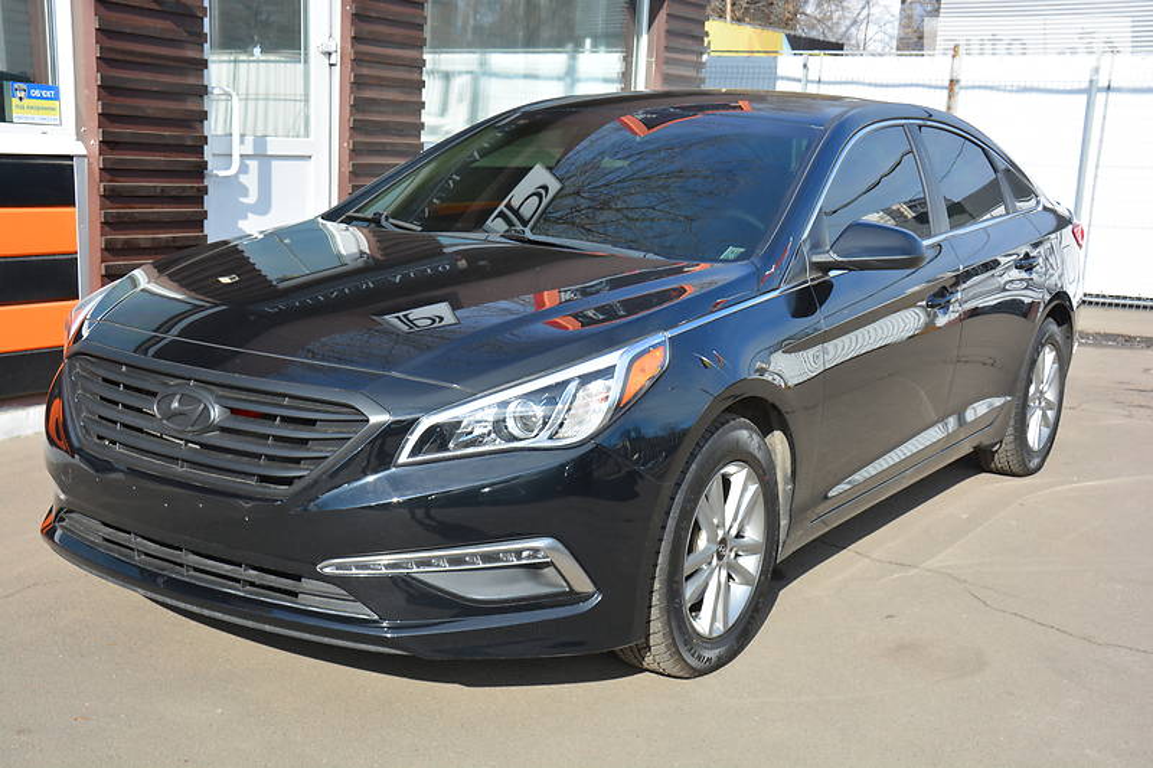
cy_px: 384
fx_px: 1441
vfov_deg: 29.9
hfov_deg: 43.6
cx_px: 576
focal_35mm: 45
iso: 100
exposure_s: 1/125
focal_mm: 30
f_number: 8
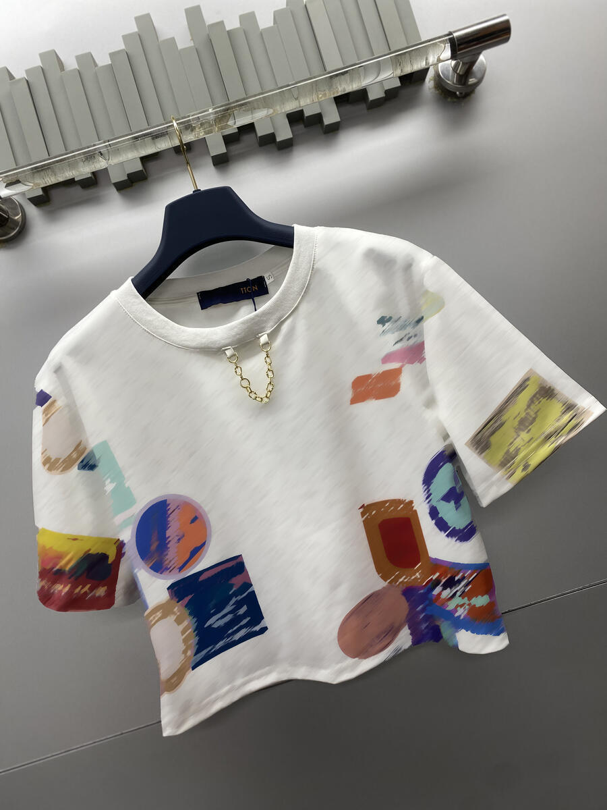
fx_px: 608
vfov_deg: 67.3
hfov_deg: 53.1
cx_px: 304
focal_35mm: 26
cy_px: 405
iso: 40
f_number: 1.8
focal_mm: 4.25
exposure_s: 1/100
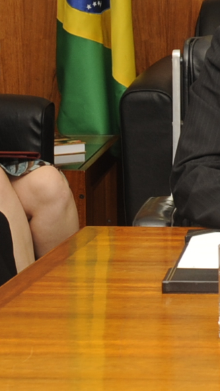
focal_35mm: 201
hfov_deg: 6.0
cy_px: 51
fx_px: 2084
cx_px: 342
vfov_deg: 10.7
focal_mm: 35
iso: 400
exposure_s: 1/60
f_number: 5.6
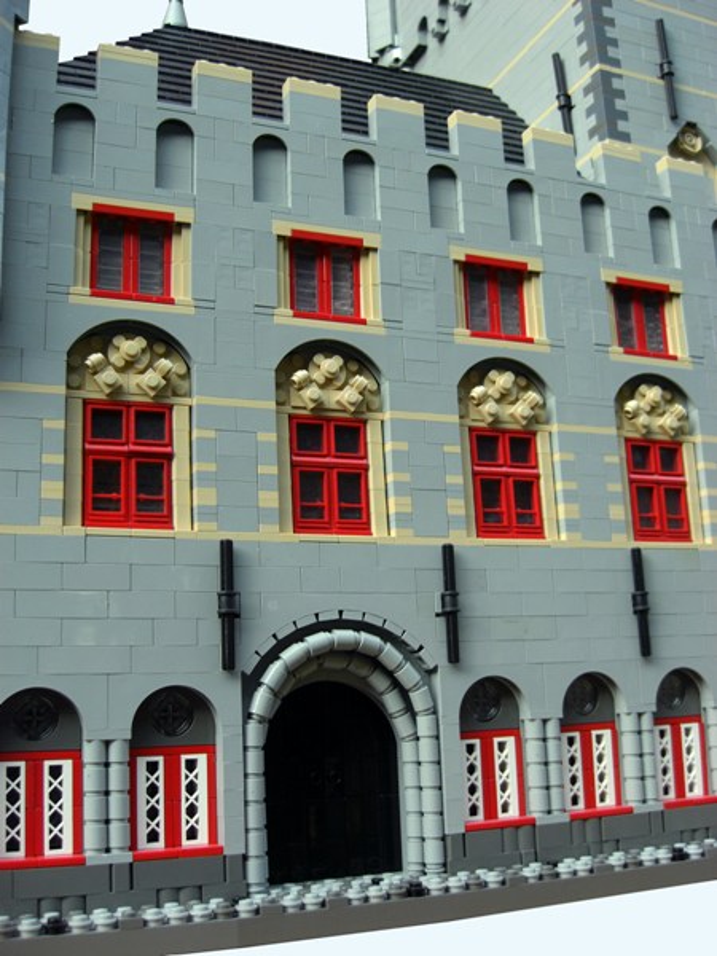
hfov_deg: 37.7
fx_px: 1049
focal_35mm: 38
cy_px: 478
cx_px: 358
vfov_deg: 49.0
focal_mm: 7.9
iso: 80
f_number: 2.8
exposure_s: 1/100
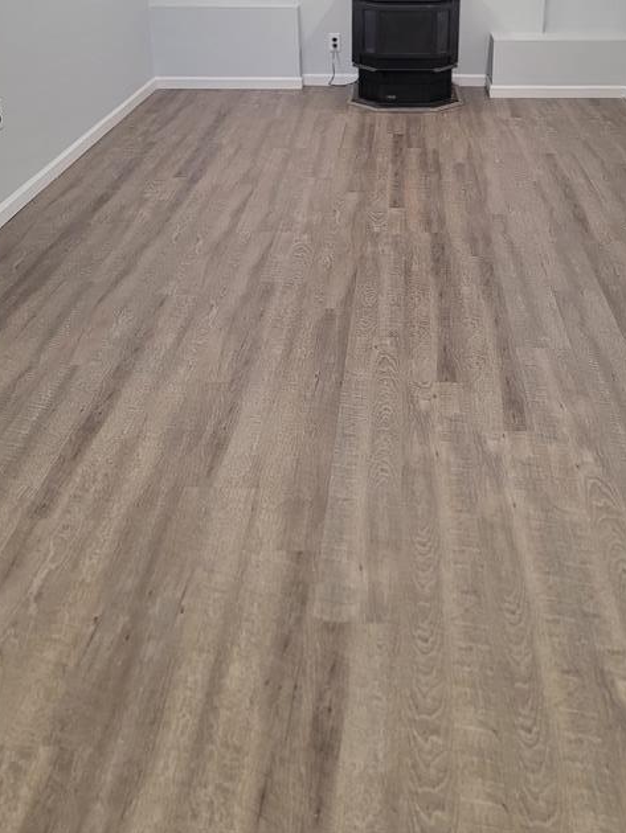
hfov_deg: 36.7
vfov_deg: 45.3
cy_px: 159
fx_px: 940
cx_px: 367
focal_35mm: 39
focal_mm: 6.7
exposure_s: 1/60
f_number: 1.8
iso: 160
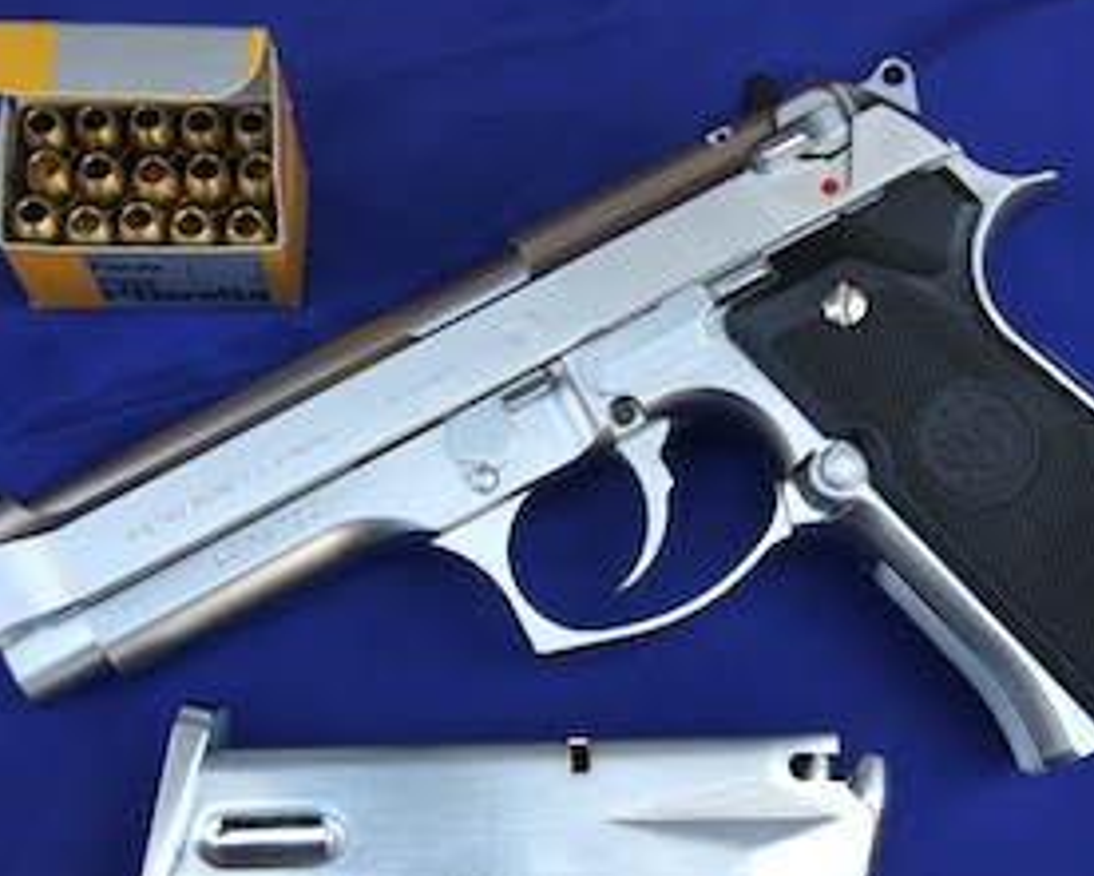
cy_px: 480
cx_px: 535
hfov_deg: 33.0
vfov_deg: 26.7
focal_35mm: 57
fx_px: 1846
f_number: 5.6
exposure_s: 1/100
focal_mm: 28
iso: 200
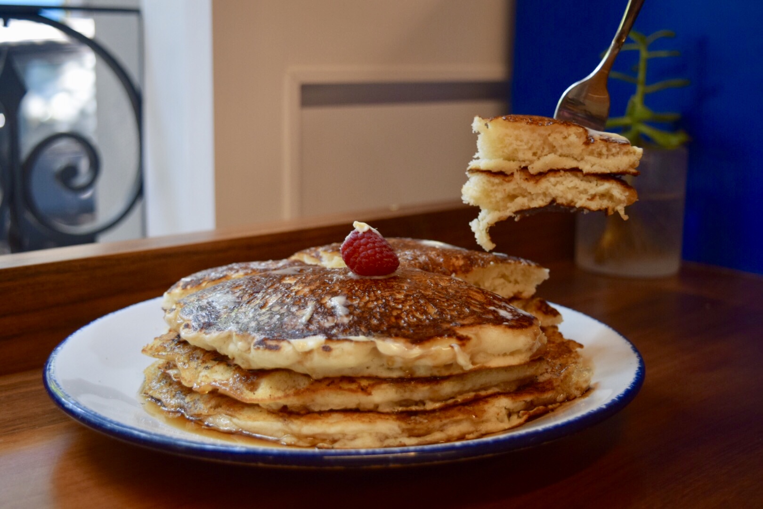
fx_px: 1081
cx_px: 382
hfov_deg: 38.9
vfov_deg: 26.5
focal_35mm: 51
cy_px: 254
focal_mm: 34
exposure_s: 1/60
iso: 720
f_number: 4.5
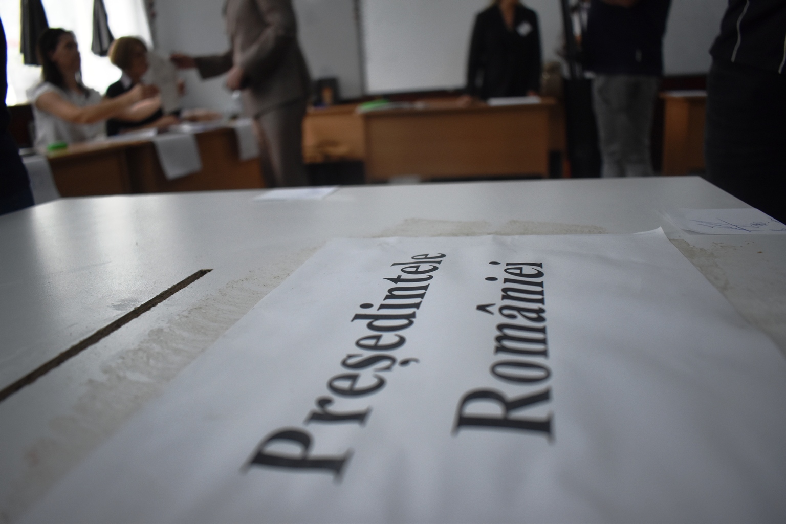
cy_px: 262
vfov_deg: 47.9
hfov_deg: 67.4
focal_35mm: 27
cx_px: 393
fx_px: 589
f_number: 3.5
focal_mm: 18
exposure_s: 1/250
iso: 800
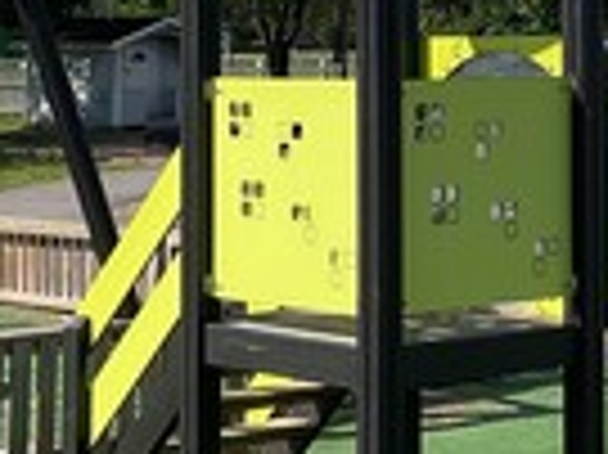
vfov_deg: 11.4
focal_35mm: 127
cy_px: -79
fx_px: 2229
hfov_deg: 15.5
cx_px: 423
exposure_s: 1/2227
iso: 16
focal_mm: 3
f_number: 1.8
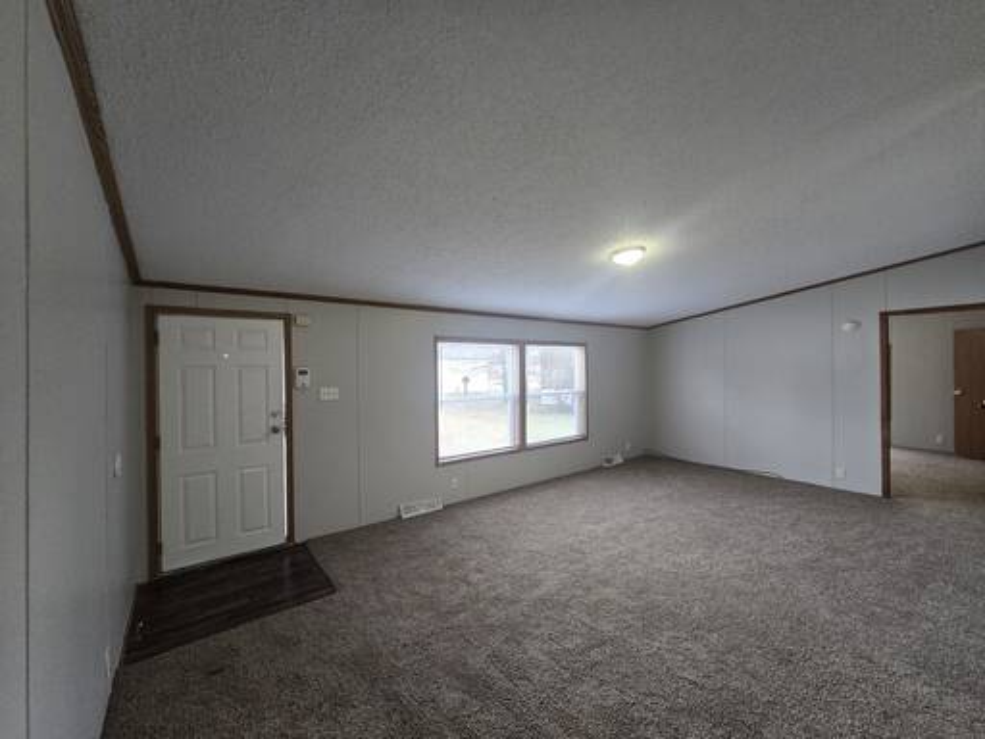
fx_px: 370
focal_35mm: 13
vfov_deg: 89.9
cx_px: 492
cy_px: 370
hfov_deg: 106.2
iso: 400
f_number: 2.2
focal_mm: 2.2
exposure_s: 1/60
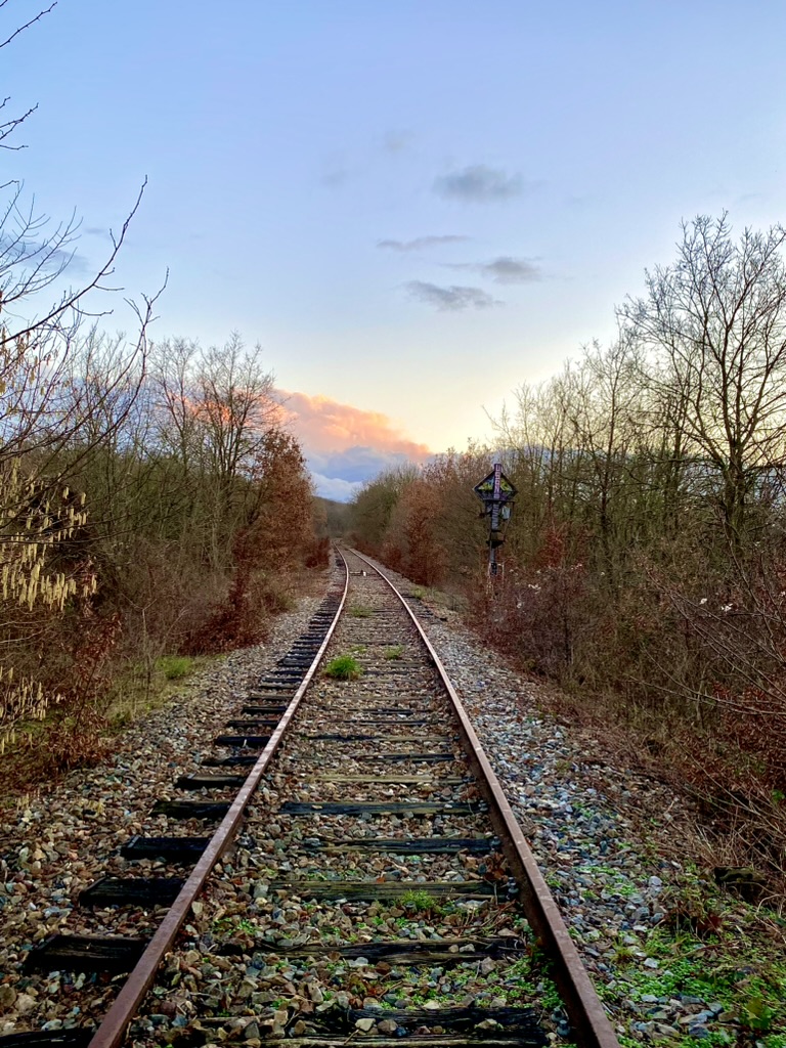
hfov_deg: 53.1
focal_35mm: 26
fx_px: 787
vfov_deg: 67.3
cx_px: 393
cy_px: 524
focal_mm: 4.25
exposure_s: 1/121
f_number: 1.8
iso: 40
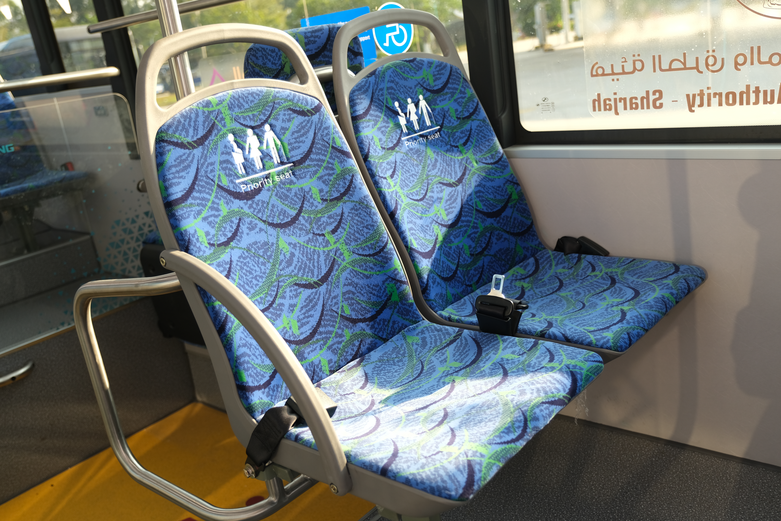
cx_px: 390
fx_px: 716
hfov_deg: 57.2
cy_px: 260
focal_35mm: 33
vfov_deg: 40.0
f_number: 2.8
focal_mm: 22
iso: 200
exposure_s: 1/80
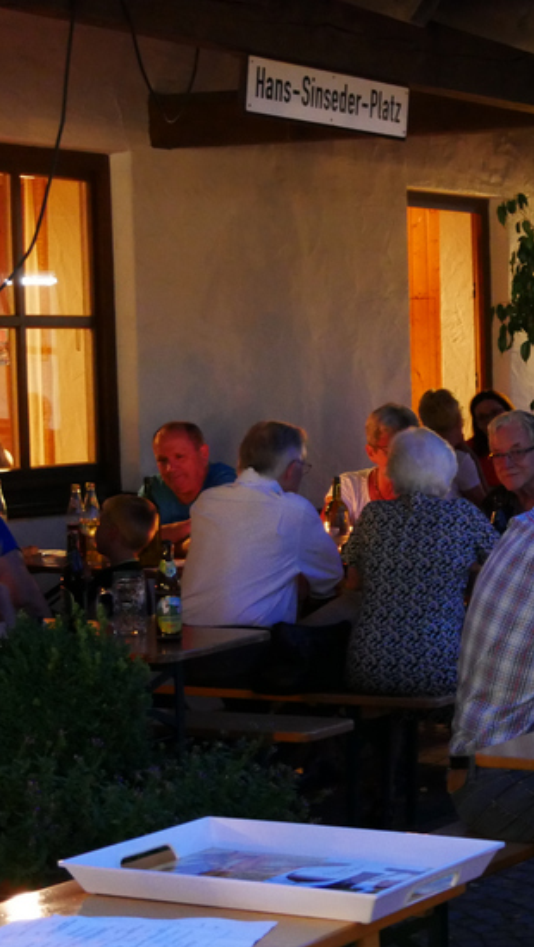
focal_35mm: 95
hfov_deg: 12.5
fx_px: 2388
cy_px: 515
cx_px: 622
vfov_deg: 22.4
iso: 3200
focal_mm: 30
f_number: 4.4
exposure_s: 1/10
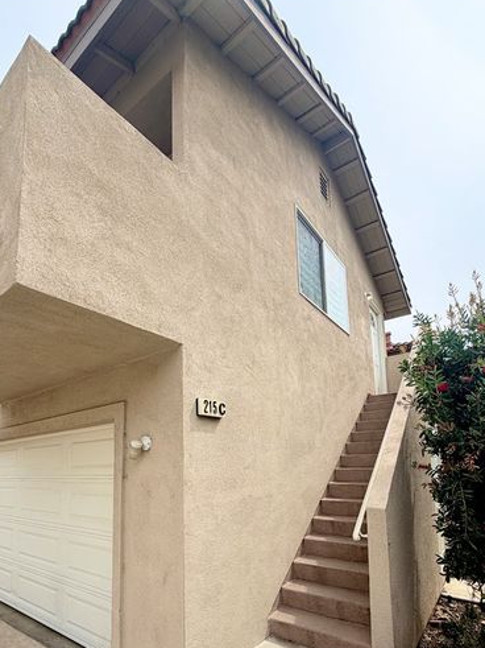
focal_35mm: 19
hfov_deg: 68.6
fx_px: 355
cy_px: 426
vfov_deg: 82.1
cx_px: 235
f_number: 2.2
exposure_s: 1/809
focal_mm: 2.22
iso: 25
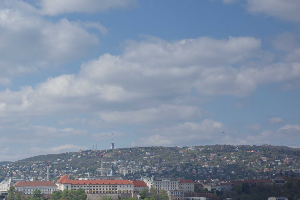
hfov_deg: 19.0
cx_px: -47
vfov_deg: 13.2
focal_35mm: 102
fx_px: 850
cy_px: 218
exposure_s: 1/640
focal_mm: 26
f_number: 6.3
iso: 100
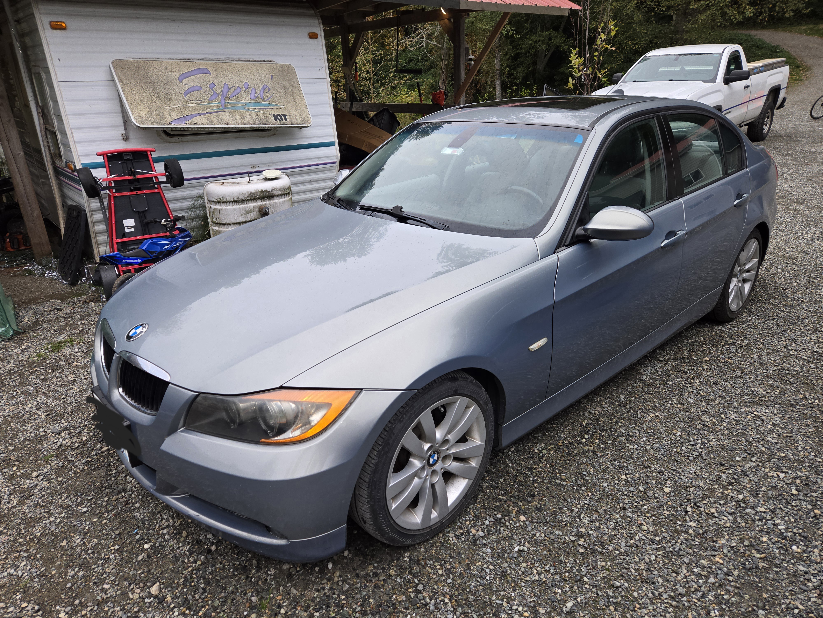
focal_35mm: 23
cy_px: 309
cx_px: 412
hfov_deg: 73.9
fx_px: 547
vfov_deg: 58.9
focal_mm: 5.4
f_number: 1.8
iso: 25
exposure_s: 1/132
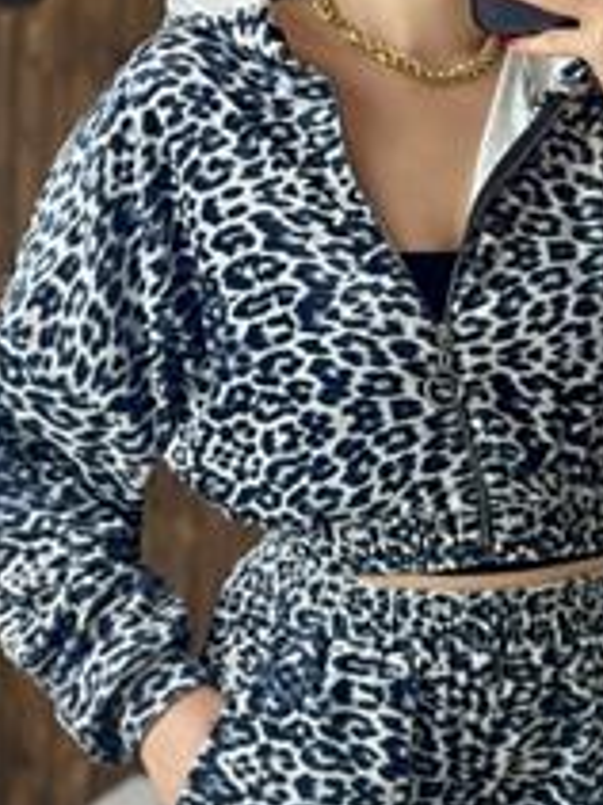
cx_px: 443
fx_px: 2116
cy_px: 565
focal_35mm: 91
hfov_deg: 16.2
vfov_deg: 21.4
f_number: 1.78
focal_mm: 6.86
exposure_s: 1/262
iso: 80
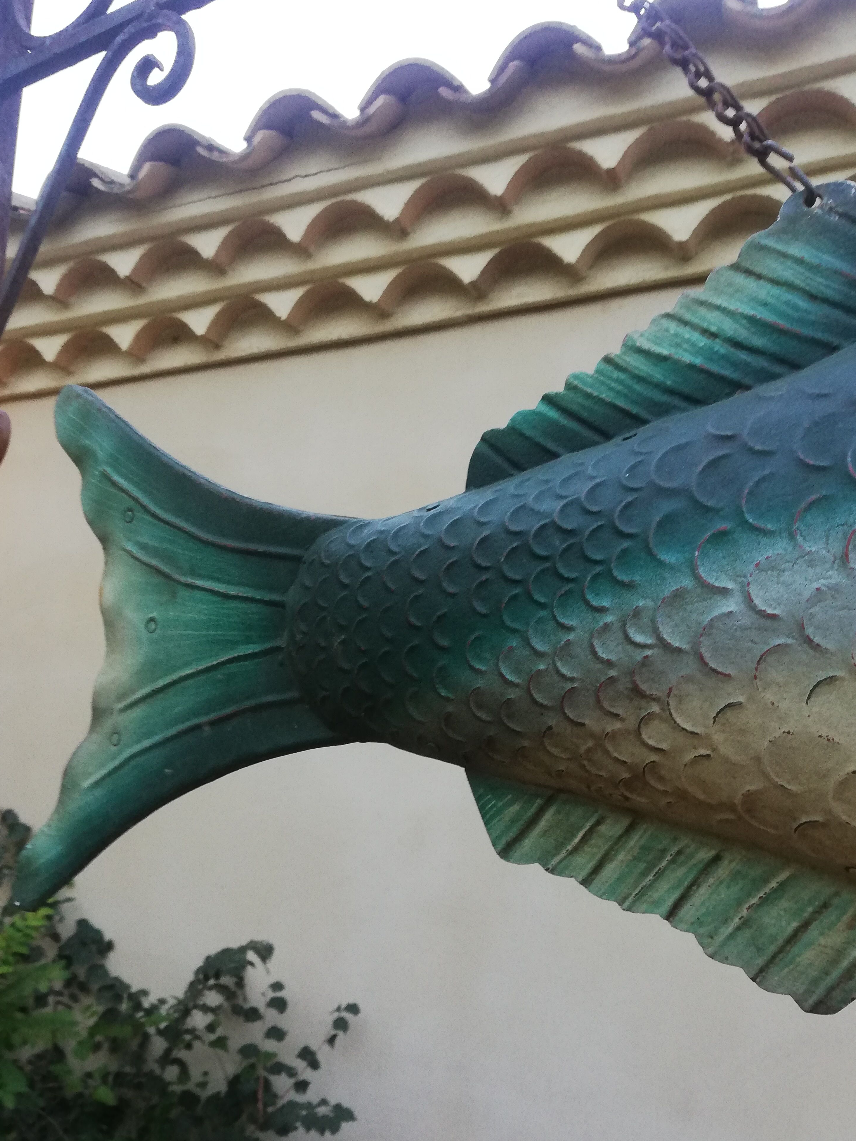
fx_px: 1022
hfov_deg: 45.4
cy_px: 646
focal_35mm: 31
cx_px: 381
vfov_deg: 58.1
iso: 160
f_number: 2.2
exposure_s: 1/50
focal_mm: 3.81
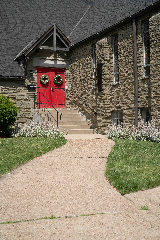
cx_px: 80
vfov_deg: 39.6
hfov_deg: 27.0
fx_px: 333
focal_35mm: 50
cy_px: 120
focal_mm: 50
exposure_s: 1/400
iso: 100
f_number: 6.3
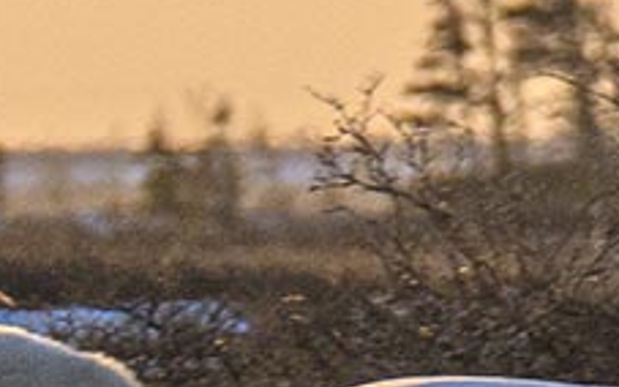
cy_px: 49
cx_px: -998
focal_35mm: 4844
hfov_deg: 0.4
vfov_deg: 0.3
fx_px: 81737
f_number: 8
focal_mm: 600
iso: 800
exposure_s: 1/1000
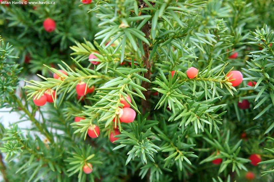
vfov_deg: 26.5
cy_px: 91
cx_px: 137
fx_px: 388
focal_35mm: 51
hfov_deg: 38.9
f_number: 4.5
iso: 200
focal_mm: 34
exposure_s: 1/60
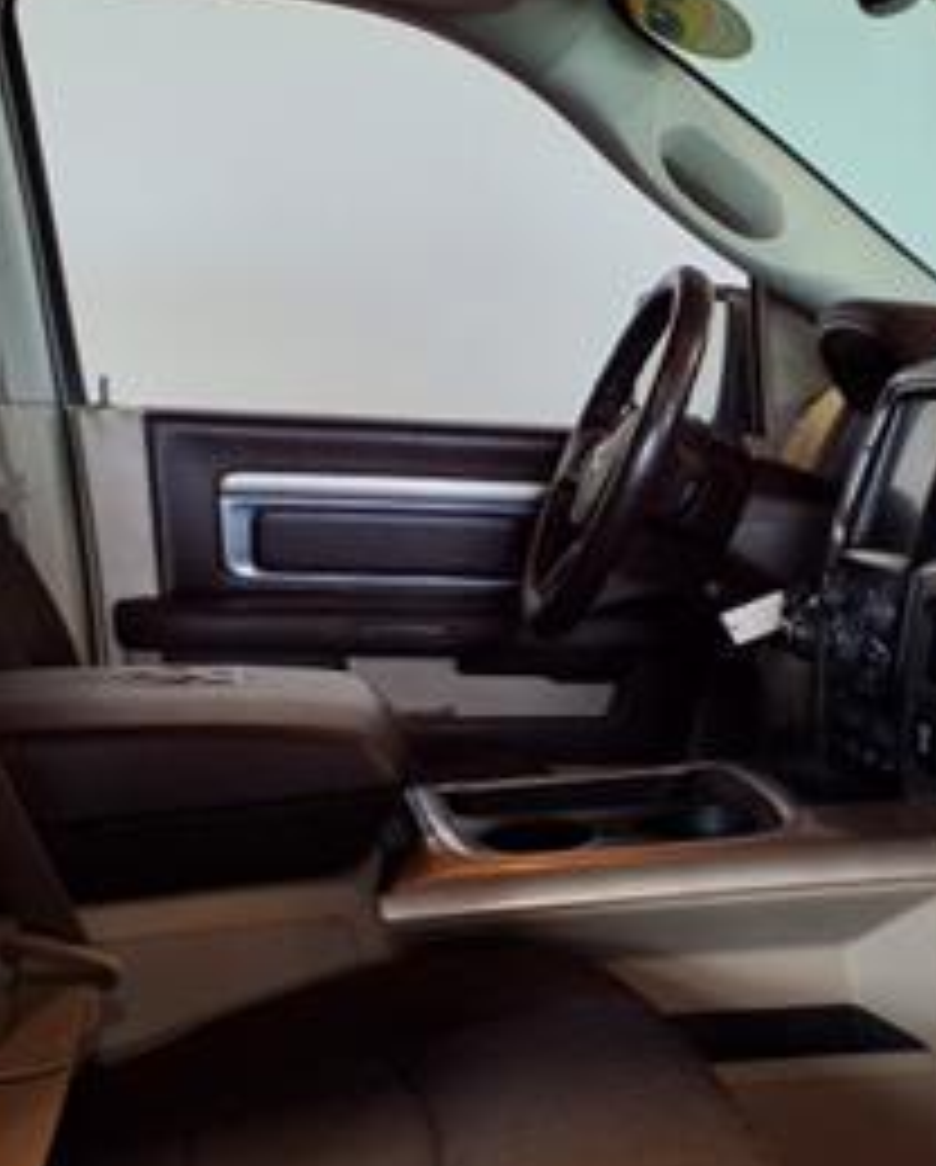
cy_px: 662
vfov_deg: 29.1
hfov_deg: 23.4
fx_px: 2246
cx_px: 644
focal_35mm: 65
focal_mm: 3.58
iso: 64
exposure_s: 1/40
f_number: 1.9
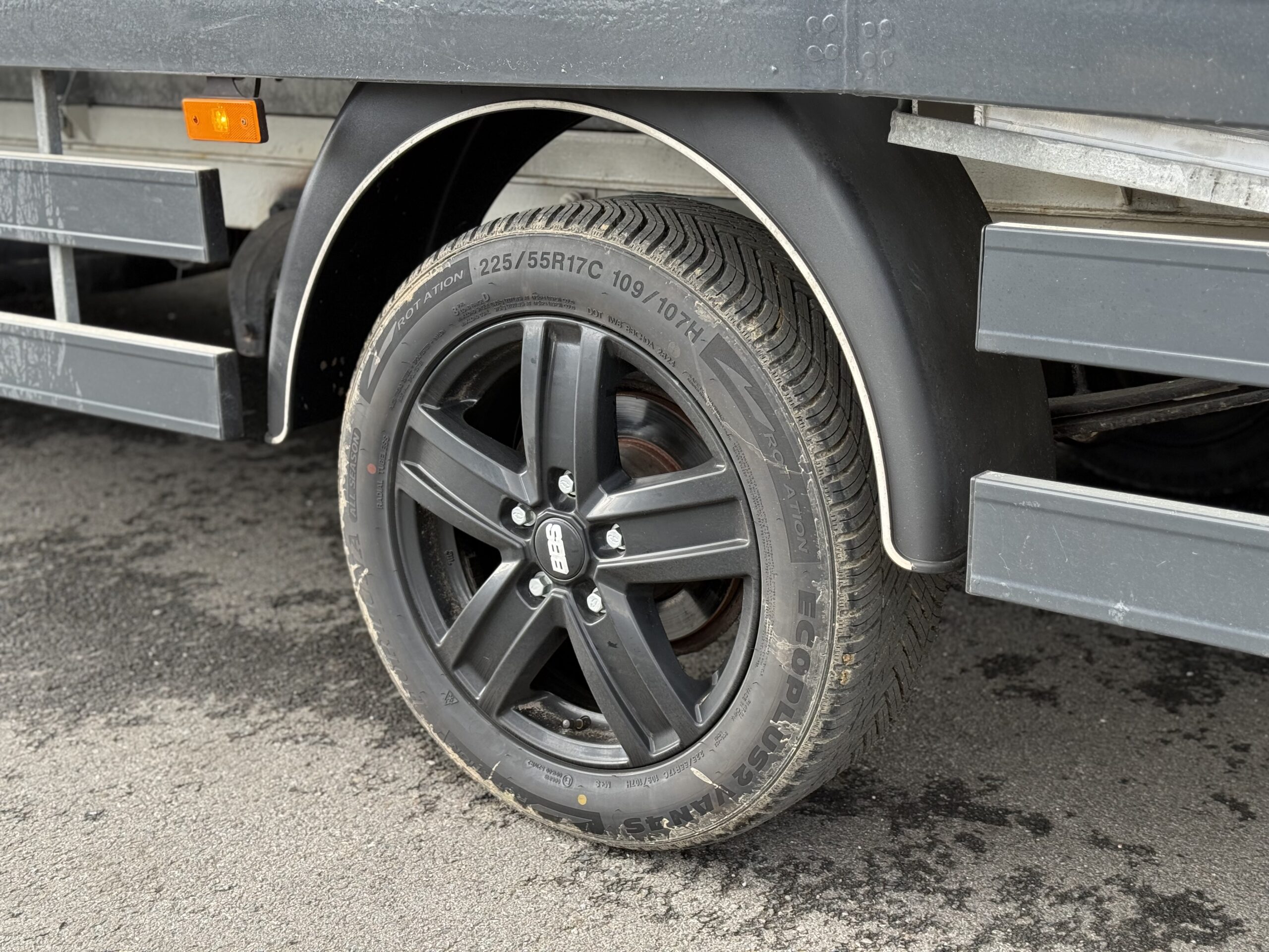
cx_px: 634
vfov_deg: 30.3
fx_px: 1760
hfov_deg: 39.7
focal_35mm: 48
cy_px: 476
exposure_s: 1/242
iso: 100
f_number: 1.78
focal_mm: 6.76
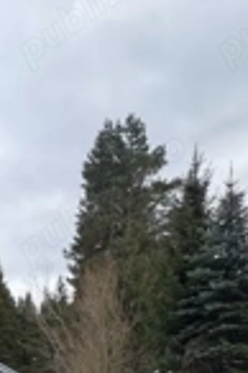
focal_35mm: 40
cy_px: 429
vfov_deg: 38.3
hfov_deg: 29.0
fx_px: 414
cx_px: -46
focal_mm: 2.22
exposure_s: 1/245
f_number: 2.2
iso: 40
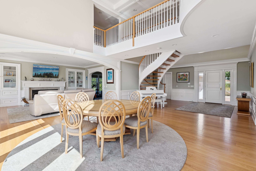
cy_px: 86
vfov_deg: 73.7
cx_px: 128
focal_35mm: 16
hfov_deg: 96.7
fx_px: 114
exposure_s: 1/80
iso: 125
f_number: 8
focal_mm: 16
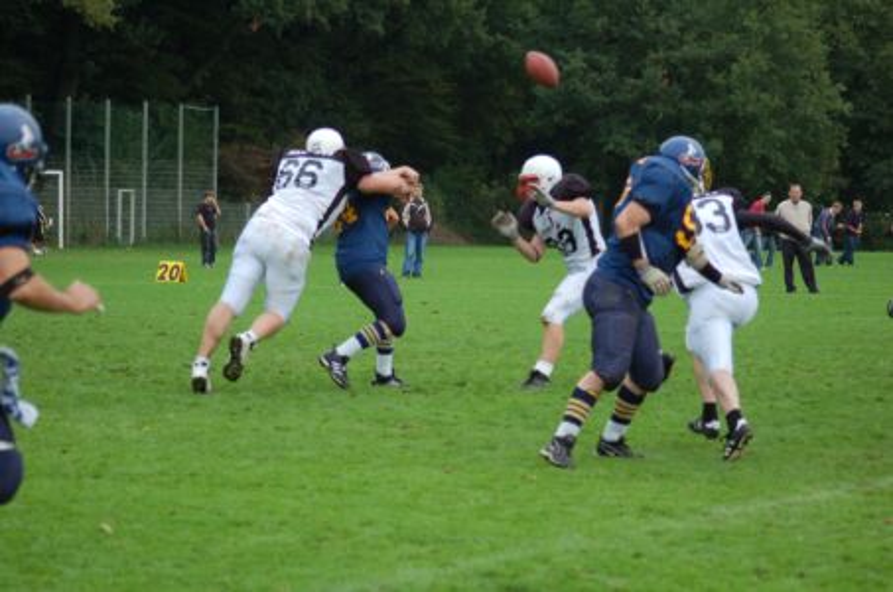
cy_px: 296
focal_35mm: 150
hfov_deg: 13.7
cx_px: 446
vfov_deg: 9.1
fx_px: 3713
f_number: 4.2
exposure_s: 1/500
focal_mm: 100
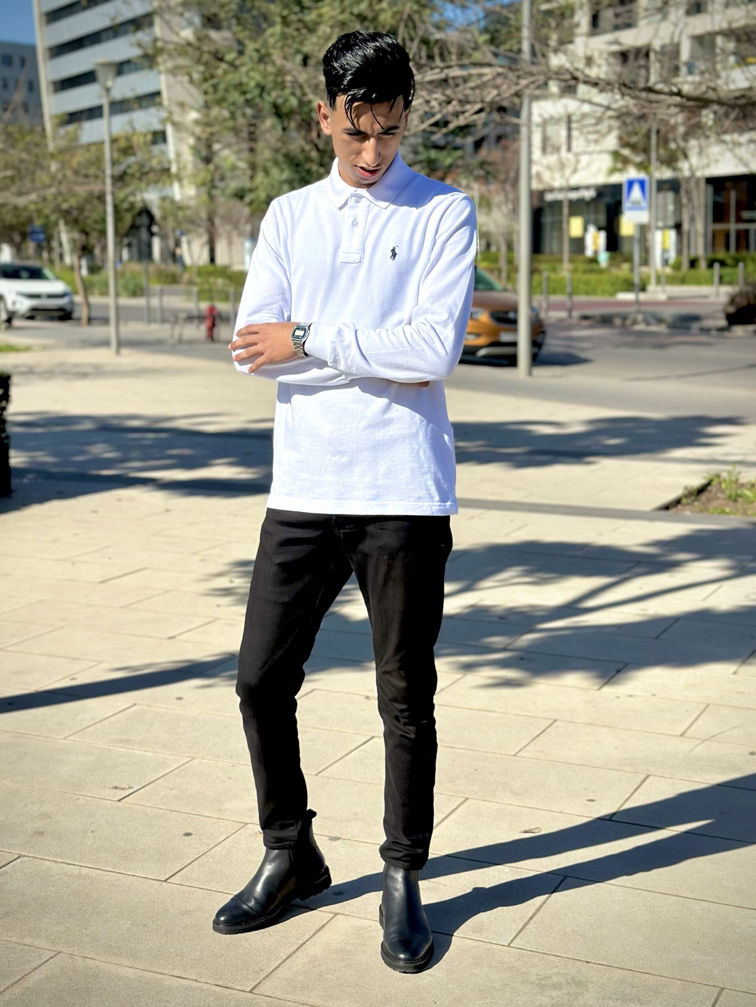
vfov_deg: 39.7
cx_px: 378
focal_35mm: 48
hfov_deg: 30.3
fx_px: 1398
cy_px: 504
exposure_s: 1/8197
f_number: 1.78
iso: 100
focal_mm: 6.86
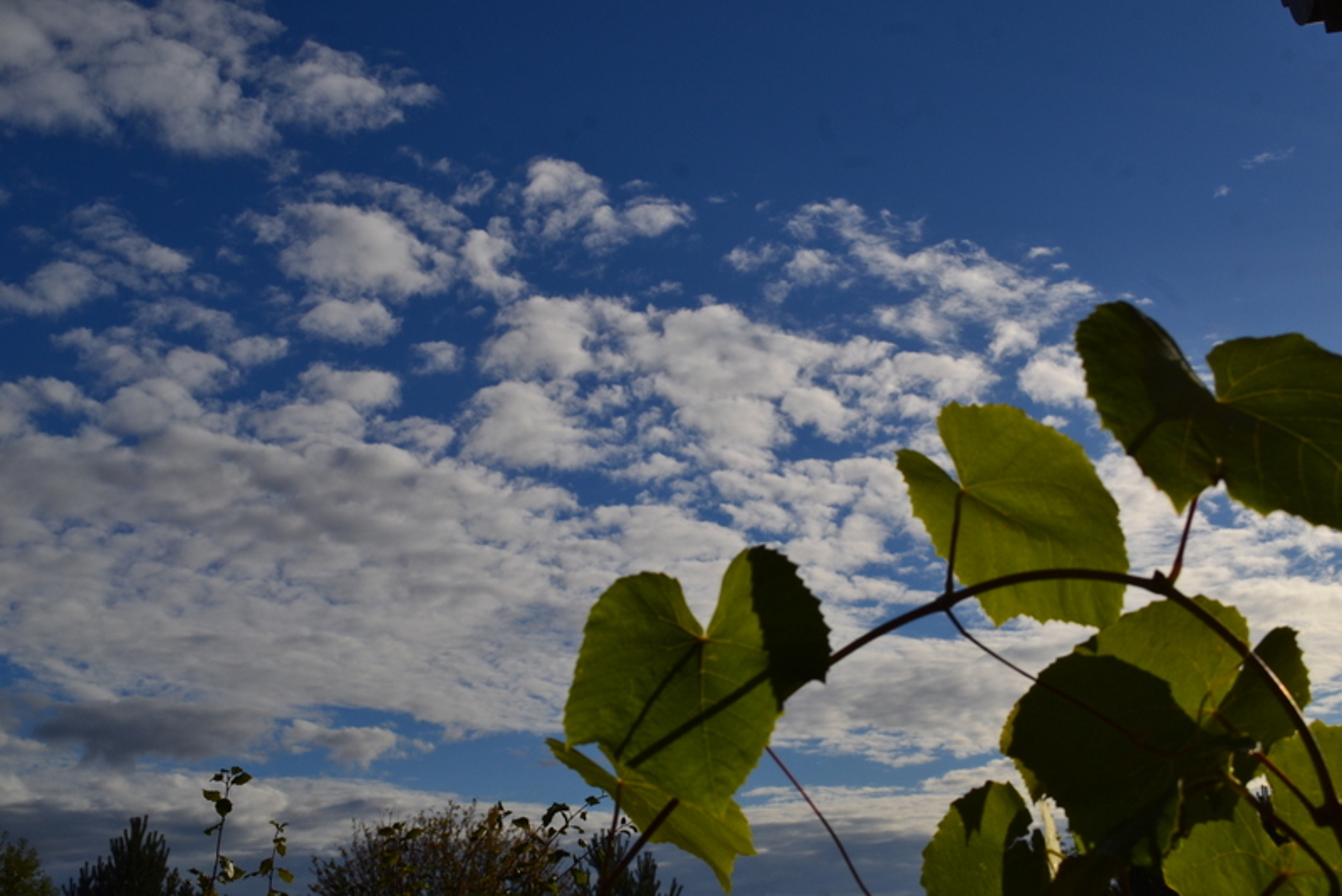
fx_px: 1790
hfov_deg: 41.1
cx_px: 671
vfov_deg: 28.1
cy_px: 448
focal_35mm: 48
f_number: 11
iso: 110
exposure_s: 1/500
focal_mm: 32
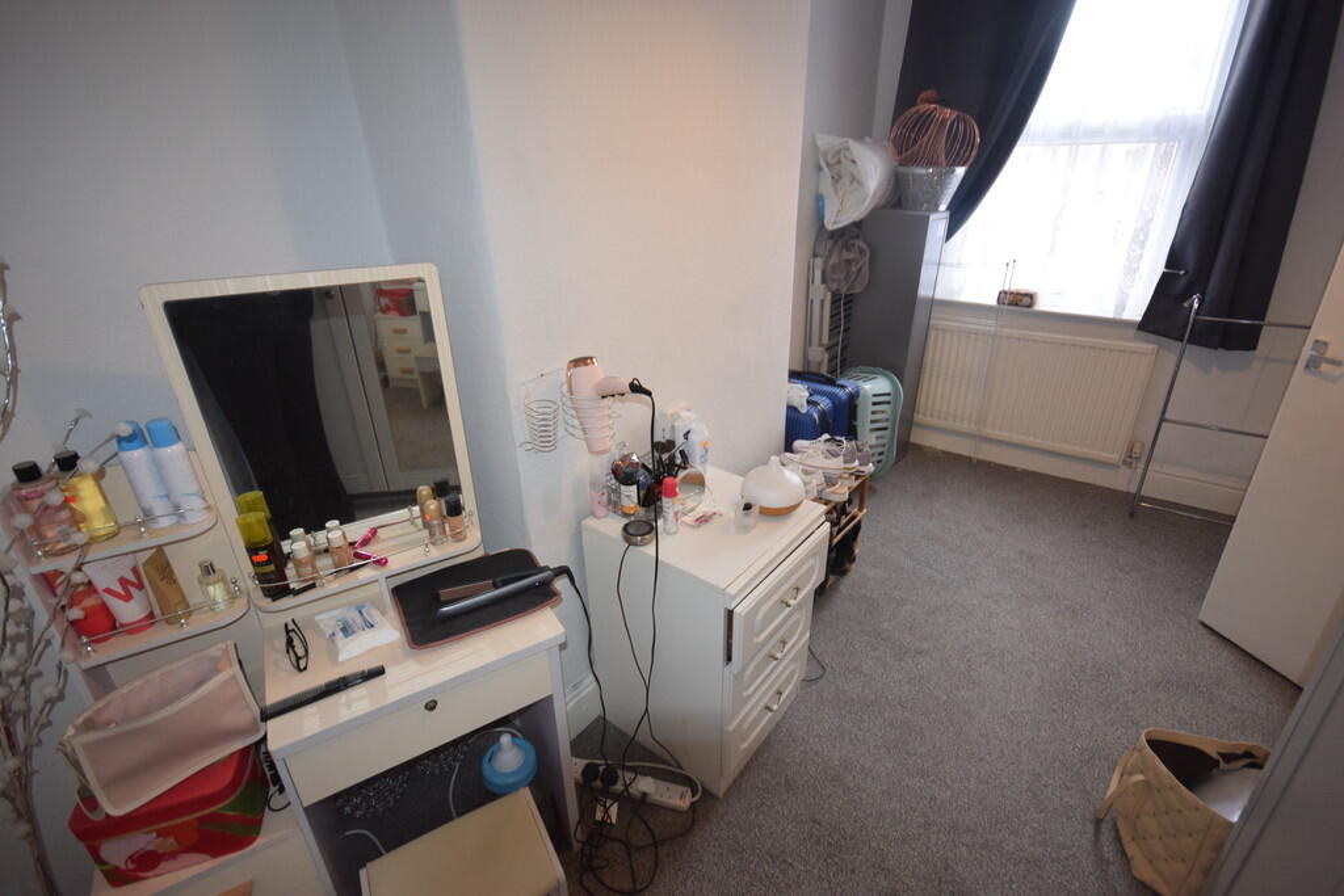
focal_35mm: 16
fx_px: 616
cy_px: 448
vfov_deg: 72.1
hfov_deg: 95.0
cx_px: 672
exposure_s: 1/60
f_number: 4.2
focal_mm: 11
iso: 900
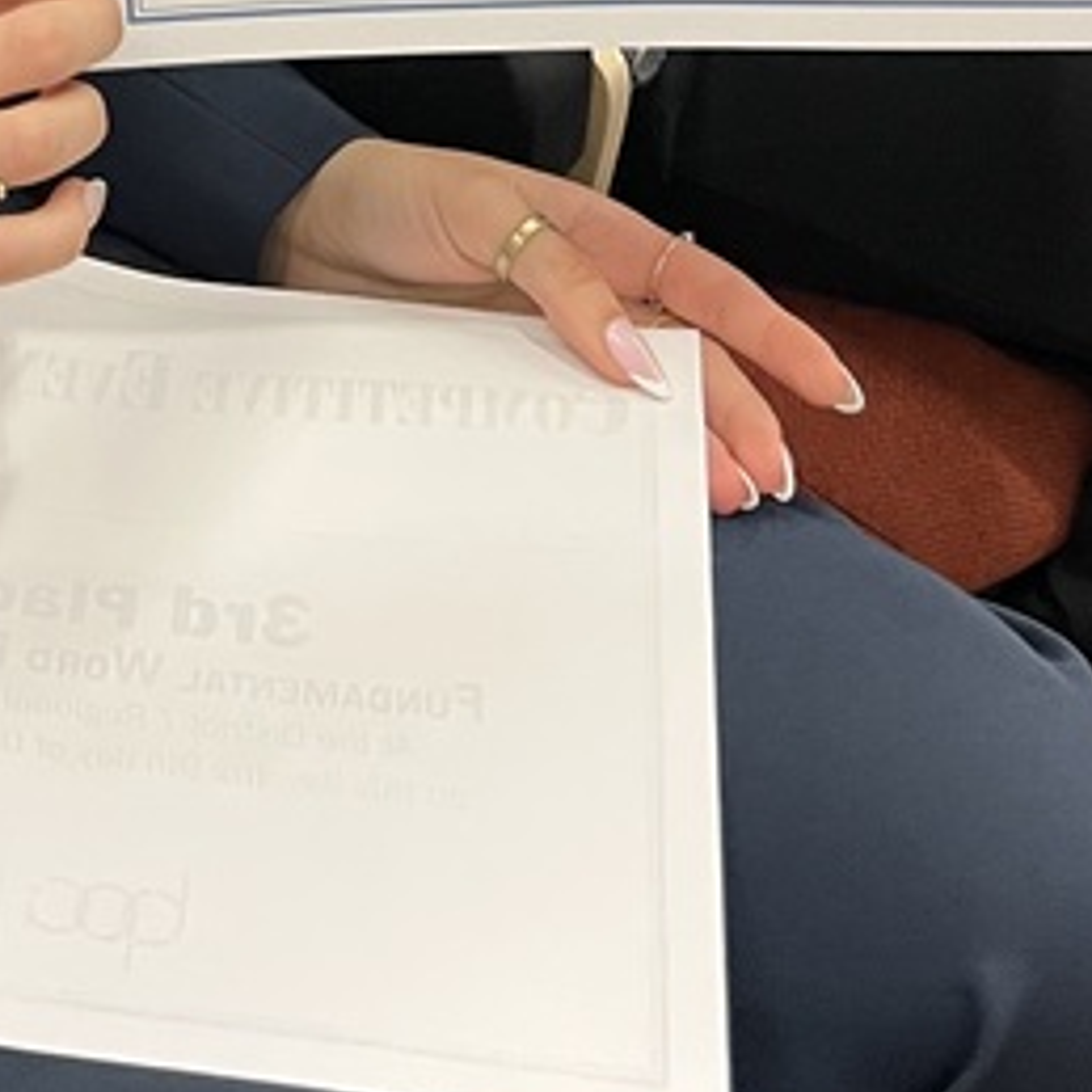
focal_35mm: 91
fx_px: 3248
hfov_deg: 18.7
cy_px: -607
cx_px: 55
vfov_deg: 17.0
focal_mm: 5.7
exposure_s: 1/60
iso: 320
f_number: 1.5
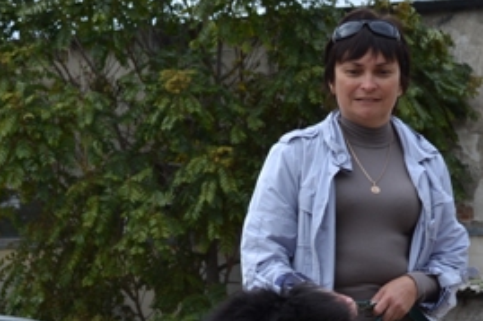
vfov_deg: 9.5
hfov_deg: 14.3
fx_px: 1917
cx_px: 329
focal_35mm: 143
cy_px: 354
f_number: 6.3
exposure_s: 1/160
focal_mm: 32
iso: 100
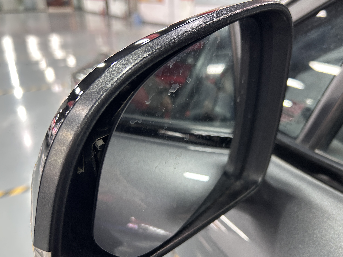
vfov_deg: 46.7
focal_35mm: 30
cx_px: 185
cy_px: 142
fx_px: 297
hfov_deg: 59.9
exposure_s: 1/50
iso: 160
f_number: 1.5
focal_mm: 5.7
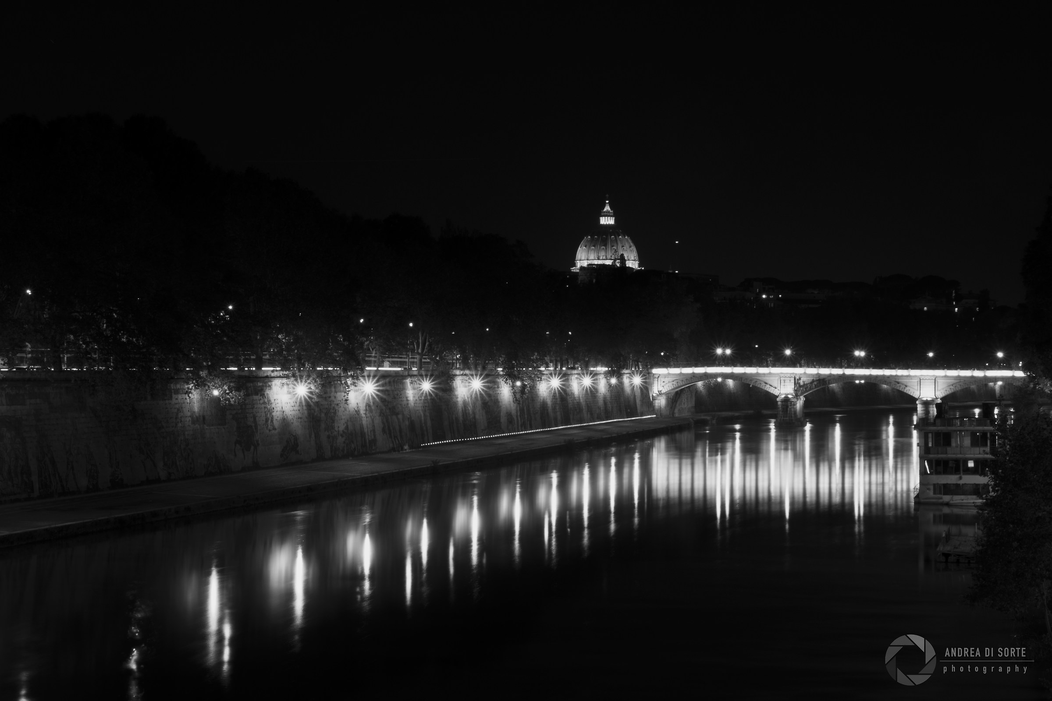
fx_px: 2191
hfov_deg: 27.0
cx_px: 526
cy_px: 350
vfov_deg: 18.2
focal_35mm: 75
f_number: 20
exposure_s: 30
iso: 200
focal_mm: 50
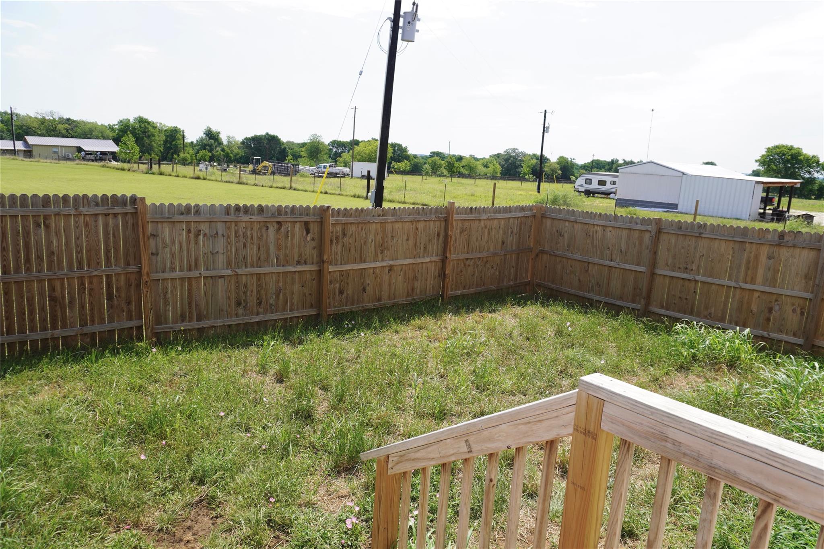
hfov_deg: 73.7
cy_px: 274
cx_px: 412
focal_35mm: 24
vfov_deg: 53.1
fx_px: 549
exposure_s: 1/500
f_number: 5
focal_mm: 16
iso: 100
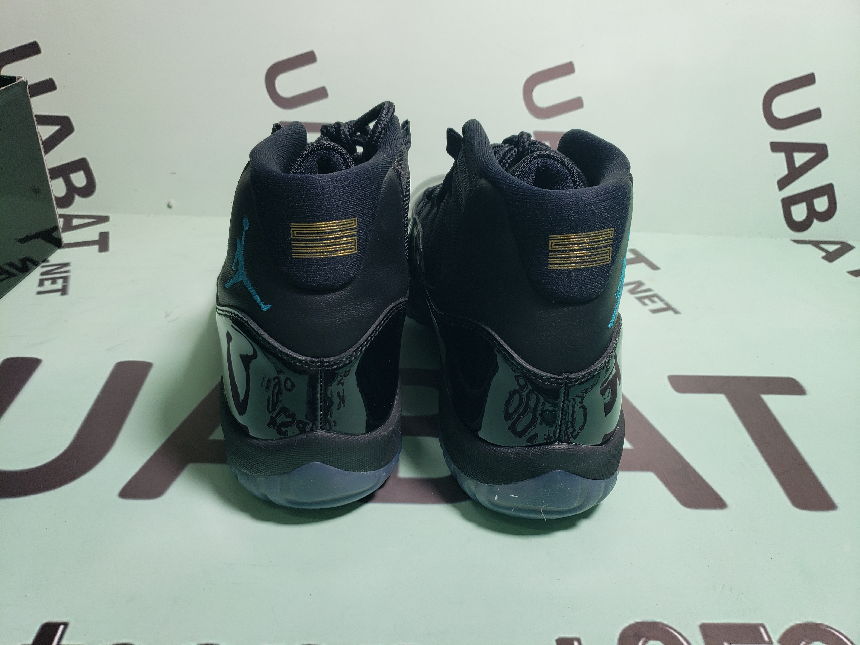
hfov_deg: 67.3
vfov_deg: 53.1
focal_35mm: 26
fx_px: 646
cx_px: 430
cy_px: 322
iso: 50
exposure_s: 1/245
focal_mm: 4.3
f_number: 1.5
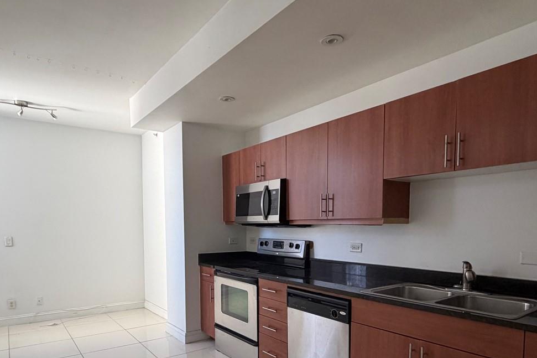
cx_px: 254
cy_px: 252
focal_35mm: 24
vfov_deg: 51.6
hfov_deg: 73.7
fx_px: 358
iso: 320
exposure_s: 1/120
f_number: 2.2
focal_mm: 2.22
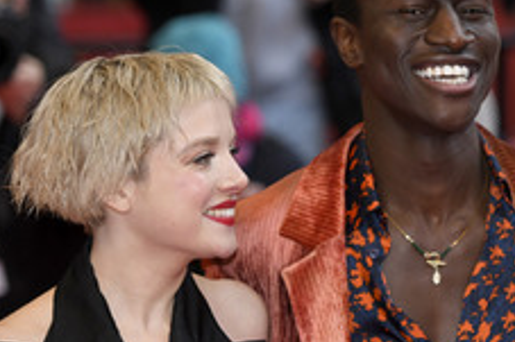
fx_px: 3545
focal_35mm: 248
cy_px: 222
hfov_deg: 8.3
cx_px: 450
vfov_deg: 5.5
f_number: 3.5
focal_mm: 125
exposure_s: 1/640
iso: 640
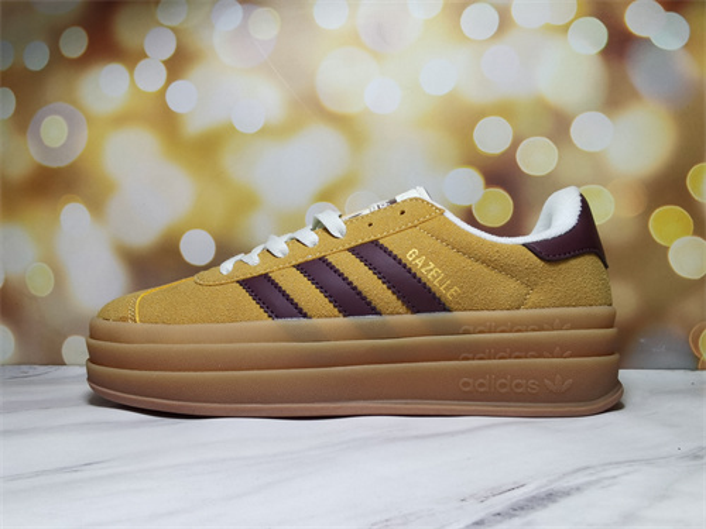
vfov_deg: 51.4
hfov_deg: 65.3
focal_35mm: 27
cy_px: 264
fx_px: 551
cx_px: 353
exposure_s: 1/387
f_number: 2.2
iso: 50
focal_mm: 2.26
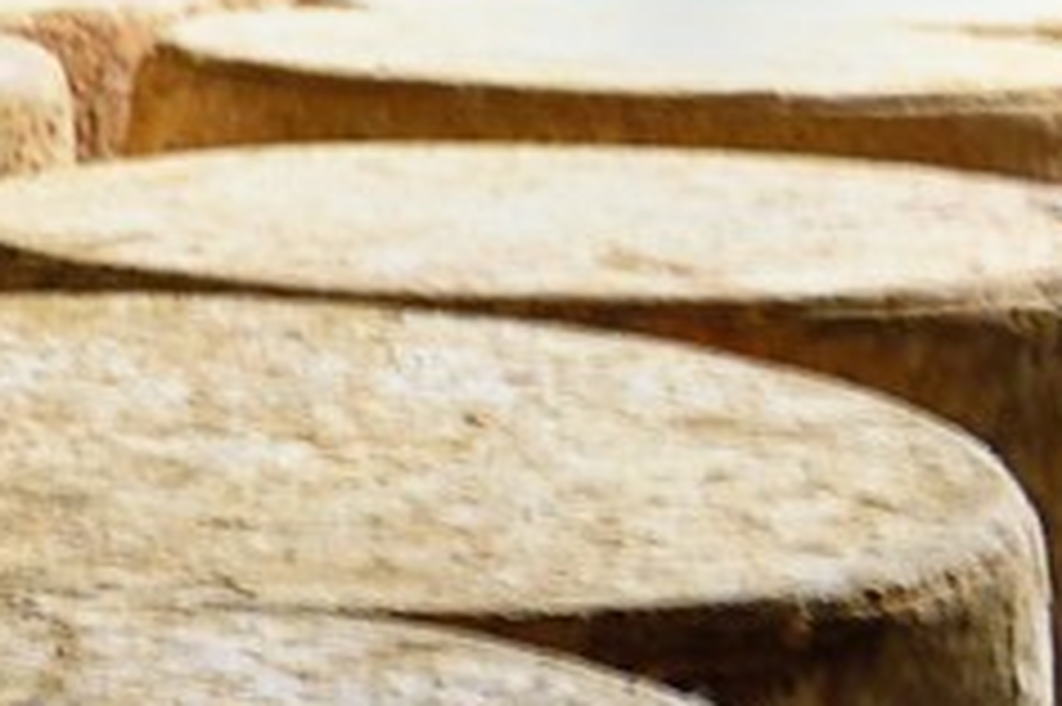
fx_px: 4805
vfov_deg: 8.4
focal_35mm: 163
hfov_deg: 9.3
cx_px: -2331
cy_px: 103
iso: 1600
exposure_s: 1/8
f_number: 6.3
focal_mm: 24
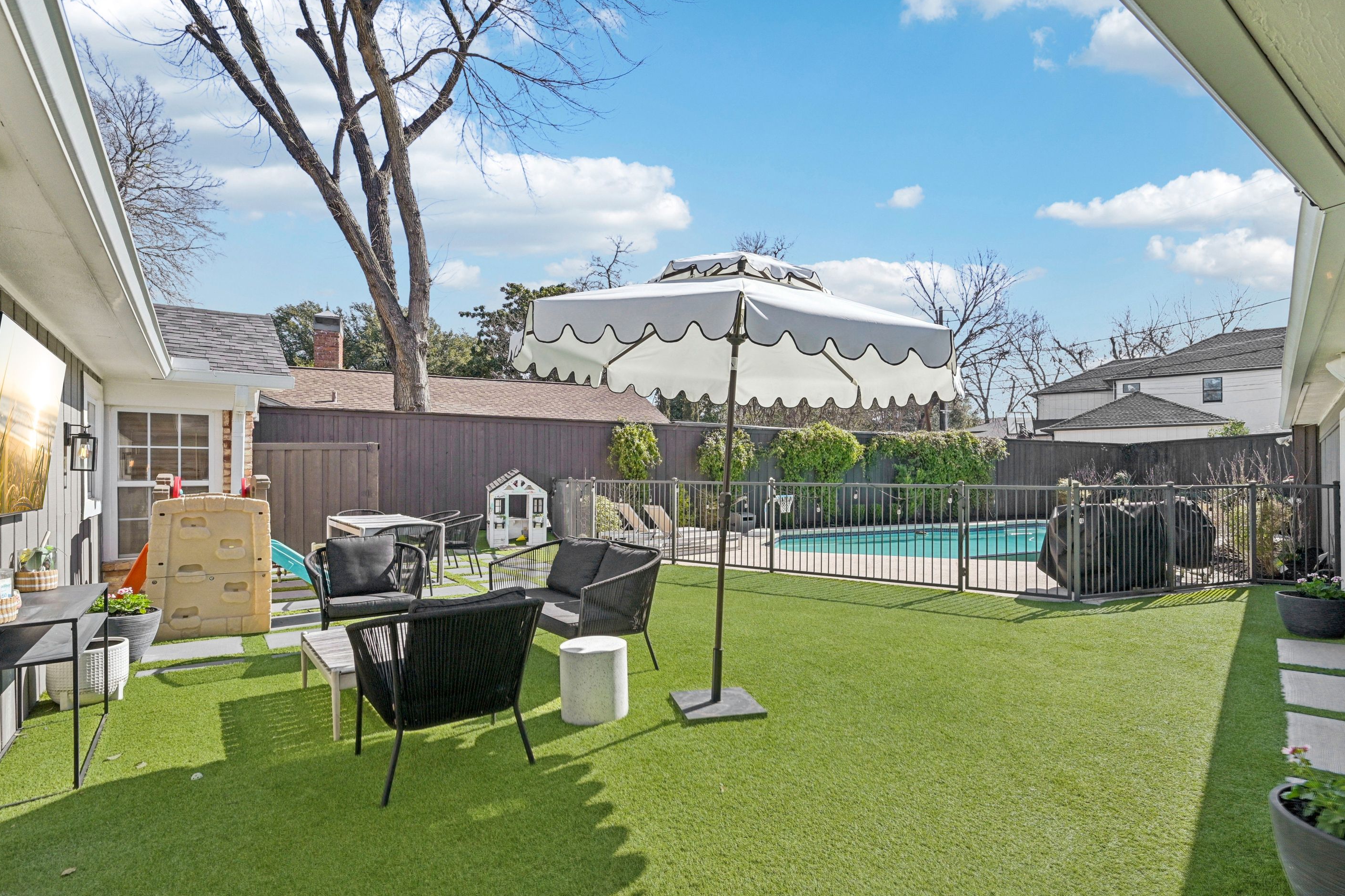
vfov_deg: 70.4
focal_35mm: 17
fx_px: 635
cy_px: 473
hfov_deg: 93.2
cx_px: 703
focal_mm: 16
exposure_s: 1/1000
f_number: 8
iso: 400
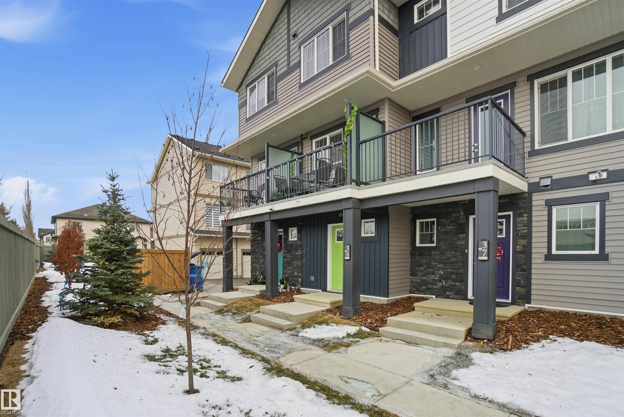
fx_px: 260
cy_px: 208
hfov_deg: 100.4
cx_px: 312
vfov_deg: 77.4
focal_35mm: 15
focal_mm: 10
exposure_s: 1/2000
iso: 400
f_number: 8
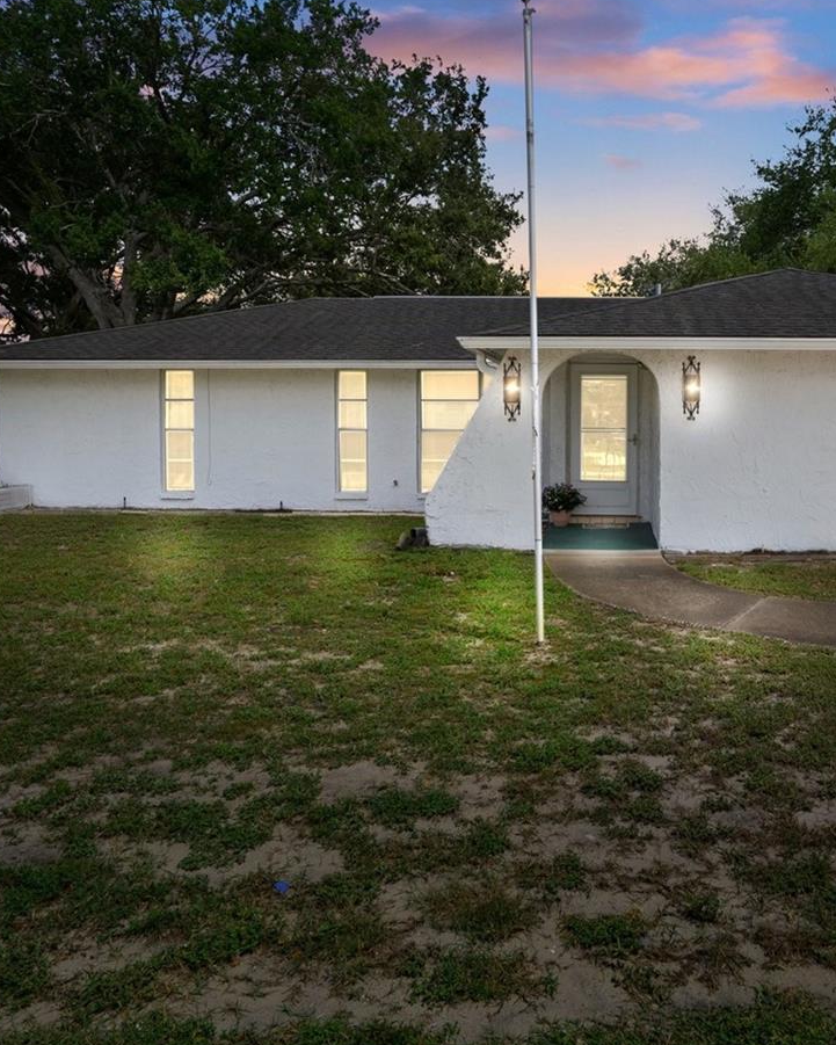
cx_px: 616
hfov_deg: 46.9
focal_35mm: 30
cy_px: 452
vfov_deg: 58.6
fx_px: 928
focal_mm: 18
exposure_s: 1/125
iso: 320
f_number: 8
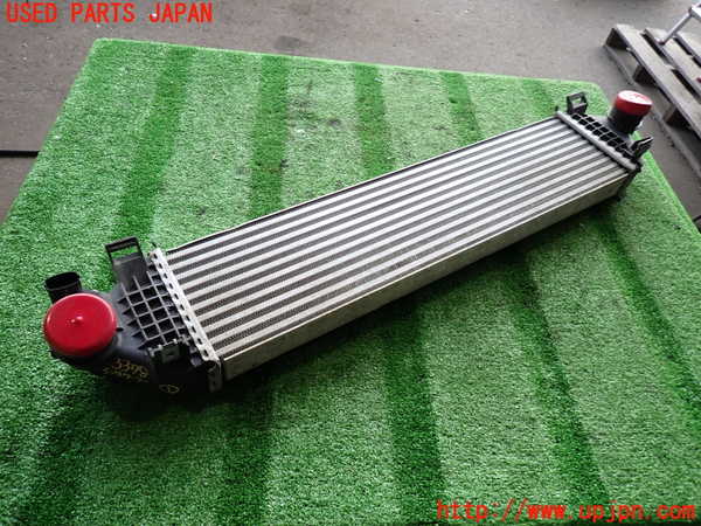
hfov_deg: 69.4
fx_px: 506
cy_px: 263
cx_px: 350
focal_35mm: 25
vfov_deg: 54.9
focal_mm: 4.5
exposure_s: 1/80
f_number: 2
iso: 100
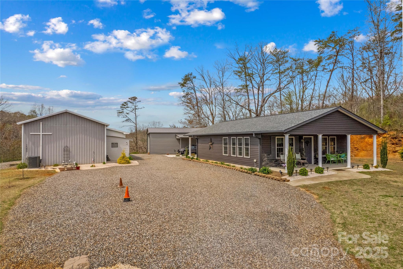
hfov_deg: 78.6
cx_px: 202
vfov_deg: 57.2
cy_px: 134
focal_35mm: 22
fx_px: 246
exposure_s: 1/8000
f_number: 2.8
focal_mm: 8.38
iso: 400
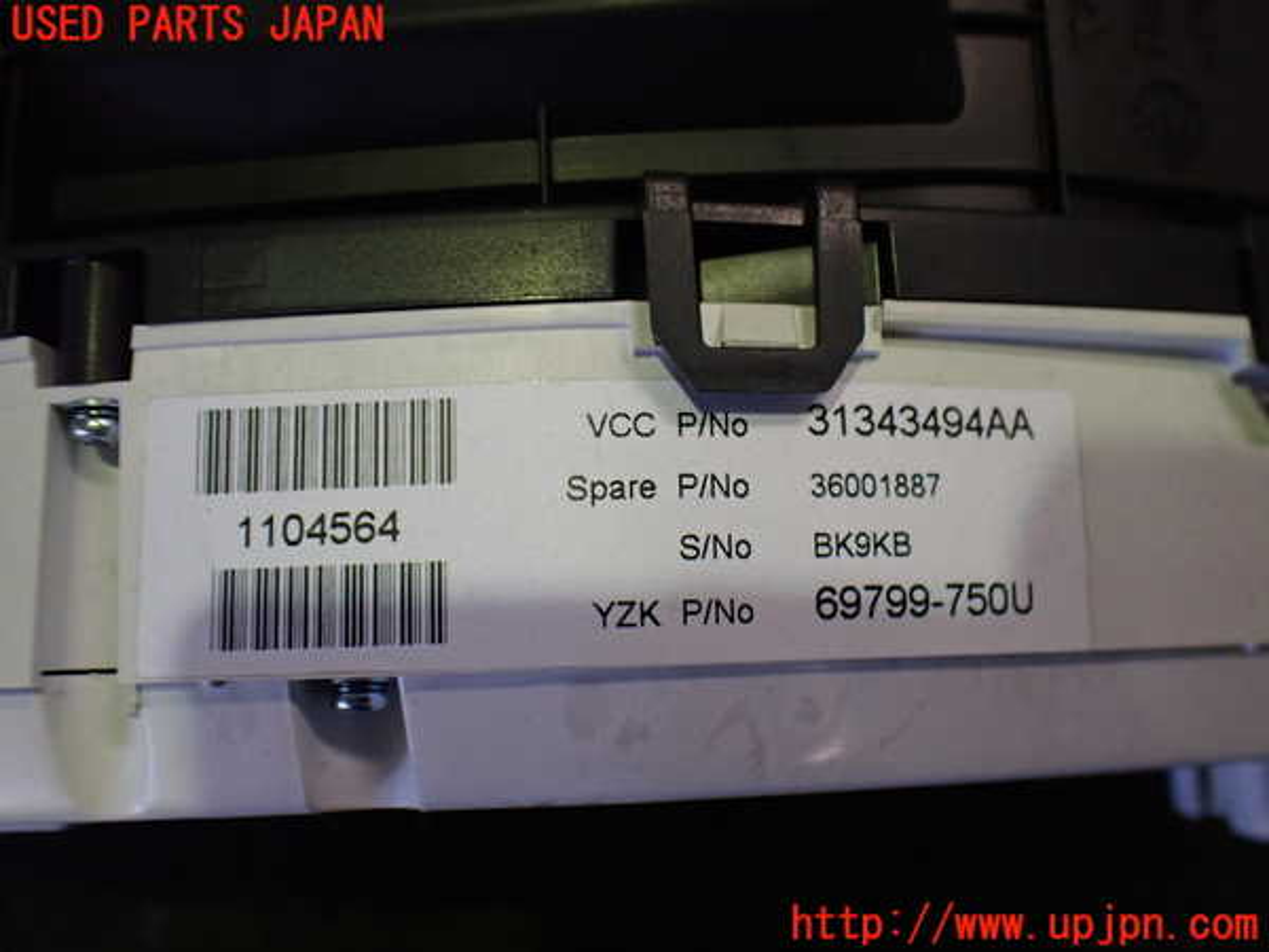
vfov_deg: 46.8
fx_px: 1100
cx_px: 634
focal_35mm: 30
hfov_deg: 60.0
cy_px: 476
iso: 500
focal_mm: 5.4
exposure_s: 1/125
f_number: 2.3
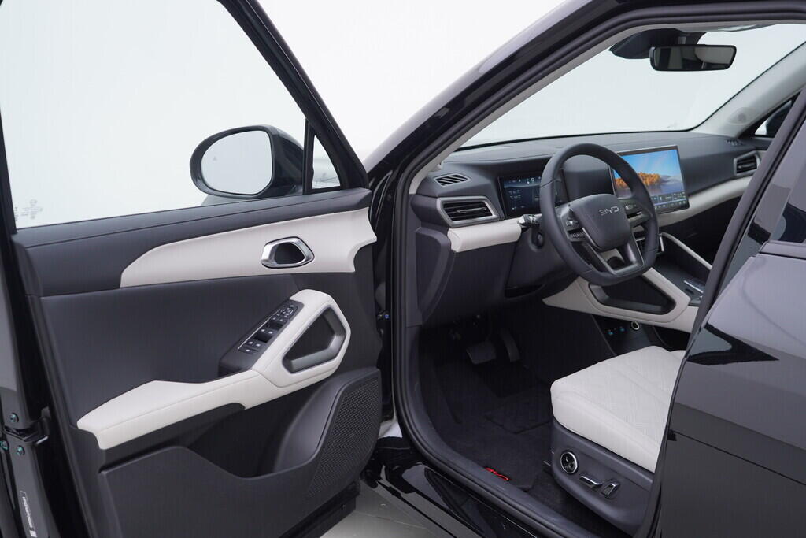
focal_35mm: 36
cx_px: 403
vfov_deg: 36.9
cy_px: 269
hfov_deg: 53.1
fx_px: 806
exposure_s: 1/60
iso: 125
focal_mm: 24
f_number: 3.5
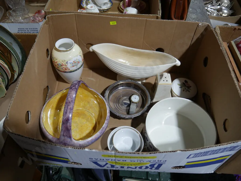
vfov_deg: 49.8
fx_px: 195
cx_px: 120
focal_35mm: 28
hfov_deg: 63.4
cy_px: 90
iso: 200
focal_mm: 14
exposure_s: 1/80
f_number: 3.5
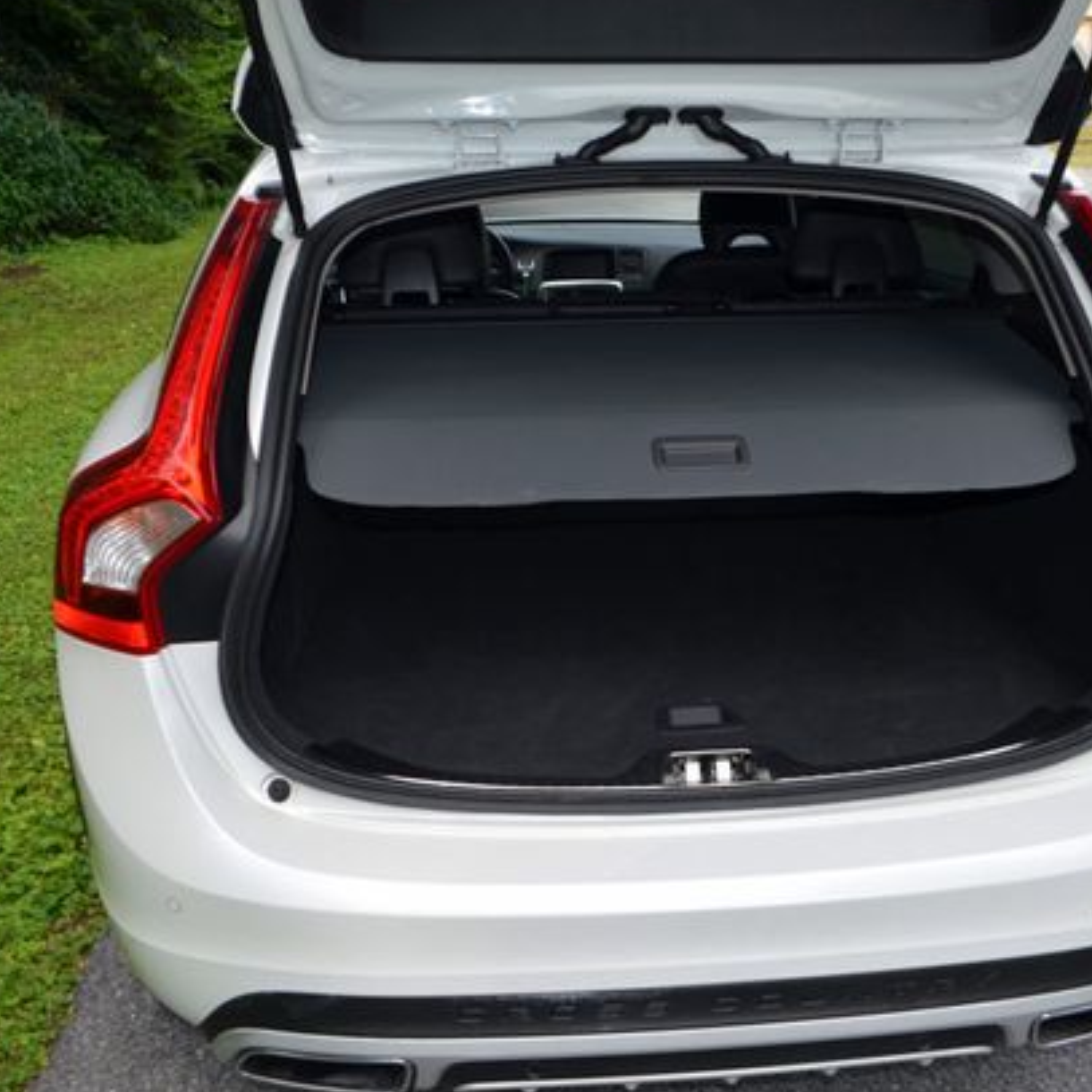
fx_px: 1285
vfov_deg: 46.0
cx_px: 604
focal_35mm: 36
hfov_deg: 46.0
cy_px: 534
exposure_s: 1/200
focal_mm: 18
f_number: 5
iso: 100
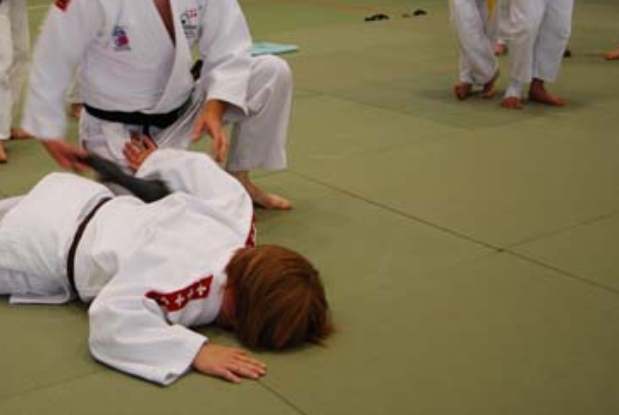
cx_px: 124
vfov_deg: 26.7
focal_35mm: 50
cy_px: 105
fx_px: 861
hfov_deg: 38.1
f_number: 3.8
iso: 200
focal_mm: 20
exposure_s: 1/40
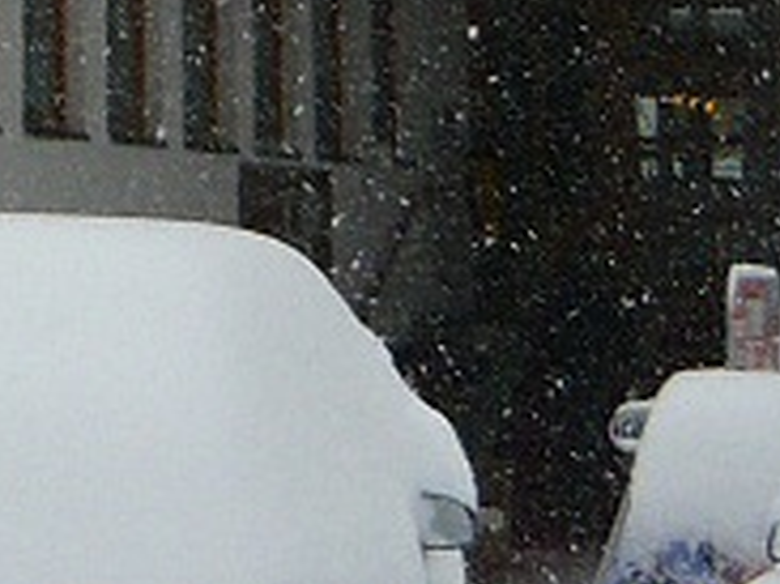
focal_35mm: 185
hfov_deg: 10.3
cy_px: -580
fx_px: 4166
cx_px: -460
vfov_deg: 7.7
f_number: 2.8
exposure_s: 1/320
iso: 100
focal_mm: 5.5
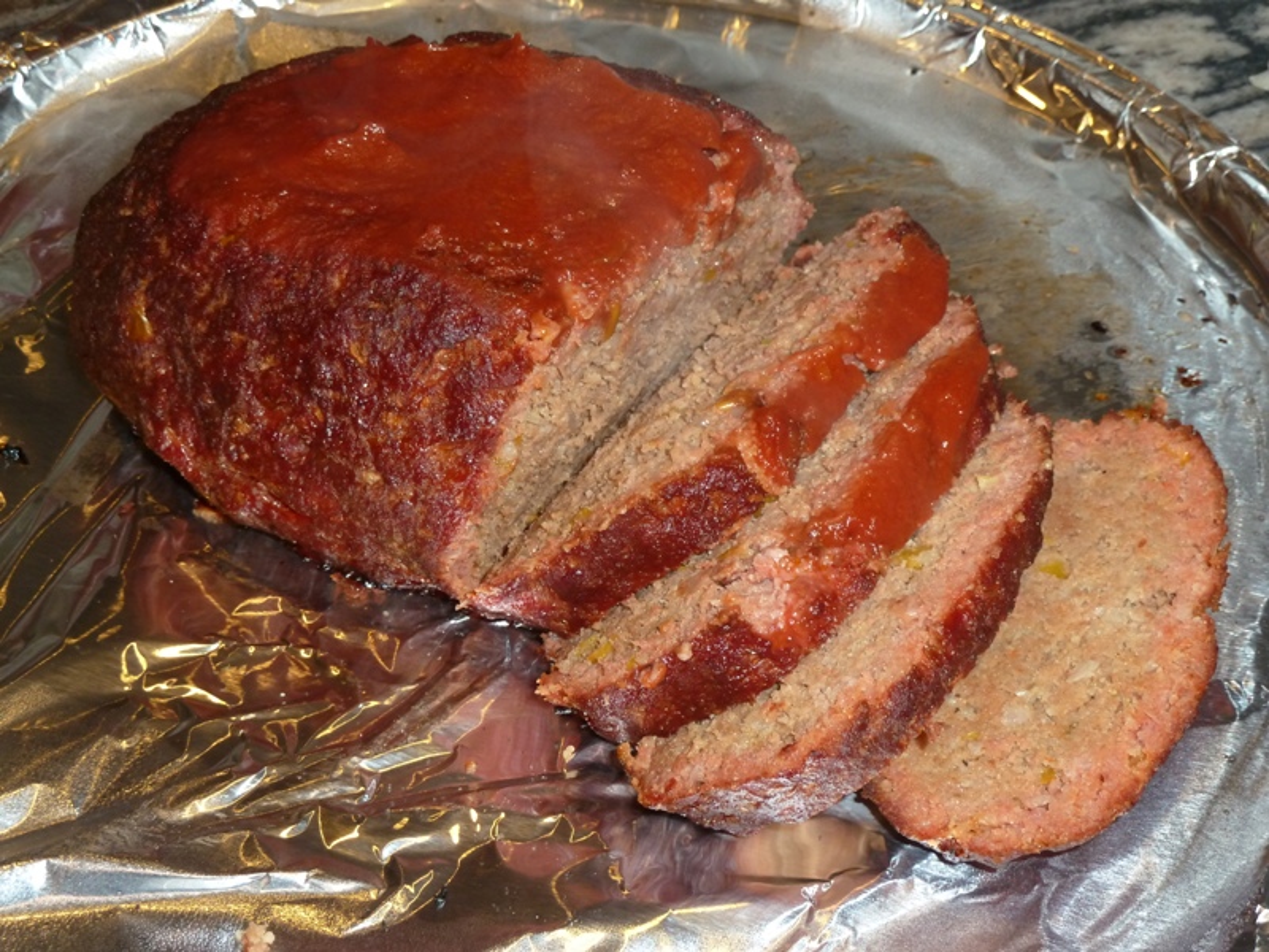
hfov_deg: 32.7
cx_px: 634
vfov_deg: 24.8
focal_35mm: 59
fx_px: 2163
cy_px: 476
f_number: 3.9
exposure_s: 1/30
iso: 160
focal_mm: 9.7
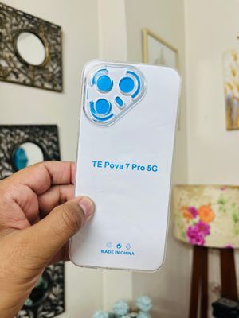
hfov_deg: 53.1
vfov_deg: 67.3
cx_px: 120
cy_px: 159
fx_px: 239
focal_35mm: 26
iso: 100
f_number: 1.6
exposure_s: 1/100
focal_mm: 5.1
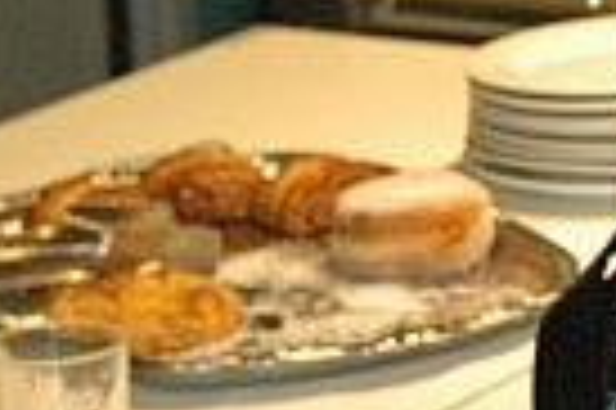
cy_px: -257
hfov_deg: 6.7
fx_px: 5196
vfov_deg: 4.5
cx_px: 1025
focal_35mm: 304
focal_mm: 46
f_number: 5
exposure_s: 1/60
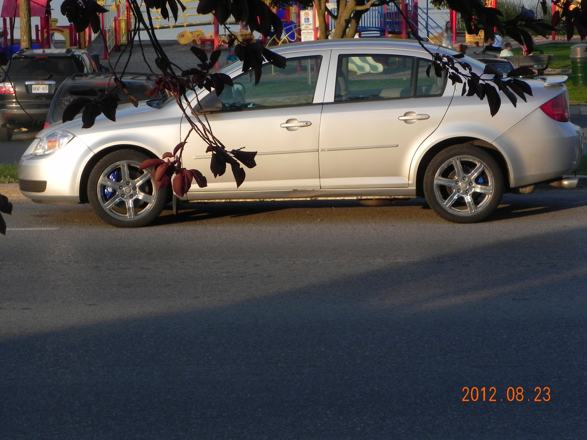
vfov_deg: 12.7
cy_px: 220
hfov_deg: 16.8
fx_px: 1984
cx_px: 294
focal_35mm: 117
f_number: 5.6
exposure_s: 1/254
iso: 160
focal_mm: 20.8
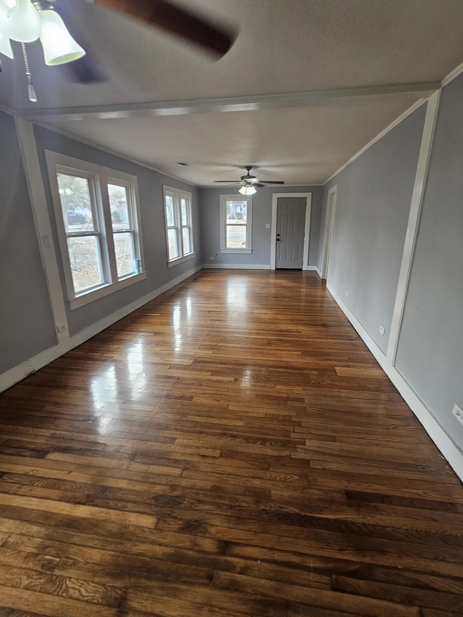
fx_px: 250
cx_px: 241
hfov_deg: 85.6
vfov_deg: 102.0
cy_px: 292
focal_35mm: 14
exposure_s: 1/60
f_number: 2.2
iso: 125
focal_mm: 2.2
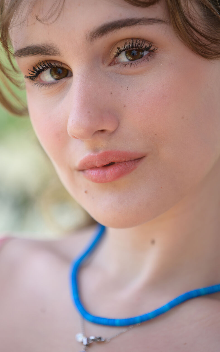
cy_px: 153
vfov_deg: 9.5
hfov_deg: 5.9
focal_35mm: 221
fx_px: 2121
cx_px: 105
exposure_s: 1/160
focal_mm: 140
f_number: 2.8
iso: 100
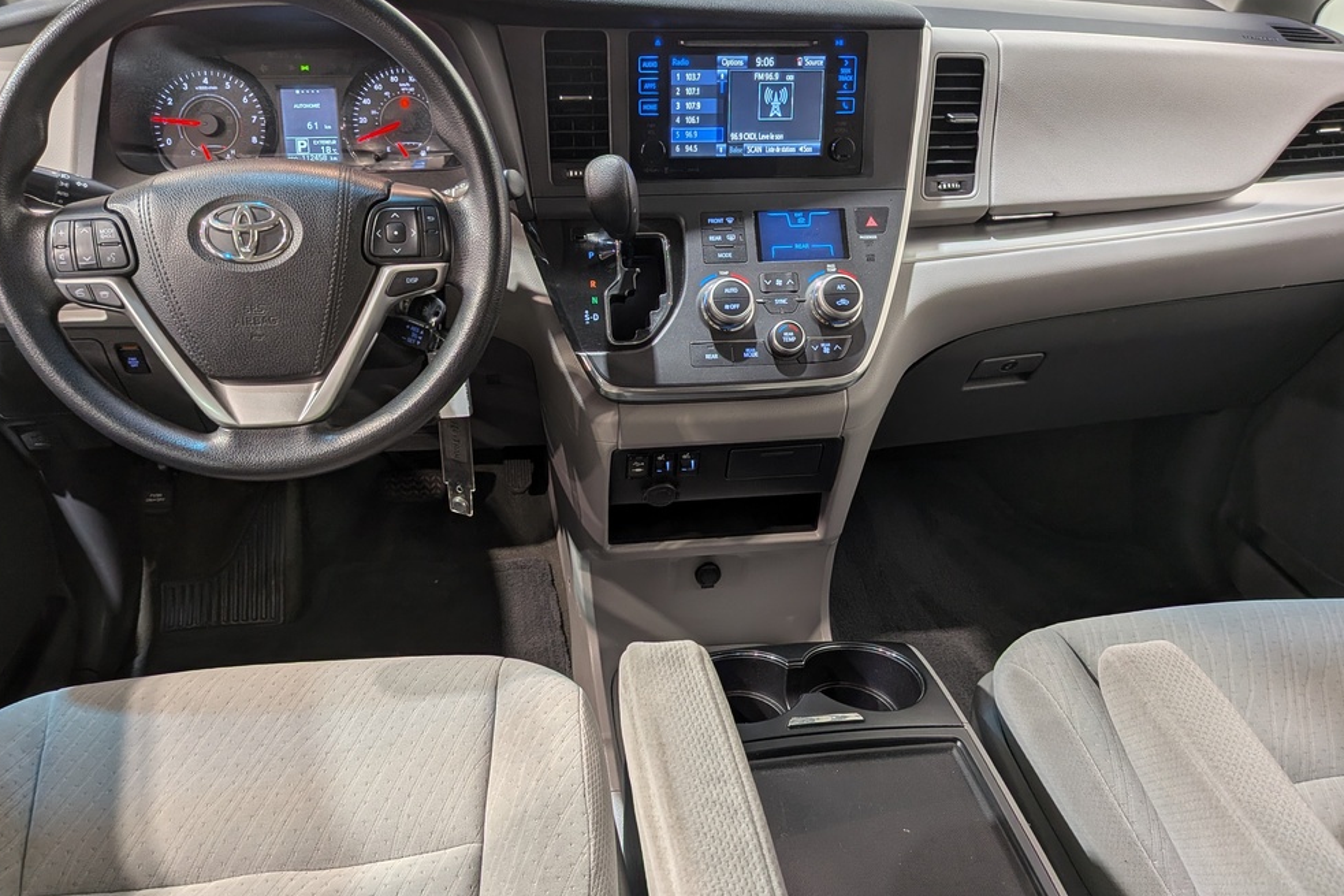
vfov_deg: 49.5
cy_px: 458
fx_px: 970
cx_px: 658
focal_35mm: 26
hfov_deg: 69.4
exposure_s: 1/120
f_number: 1.7
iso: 25
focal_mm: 4.53
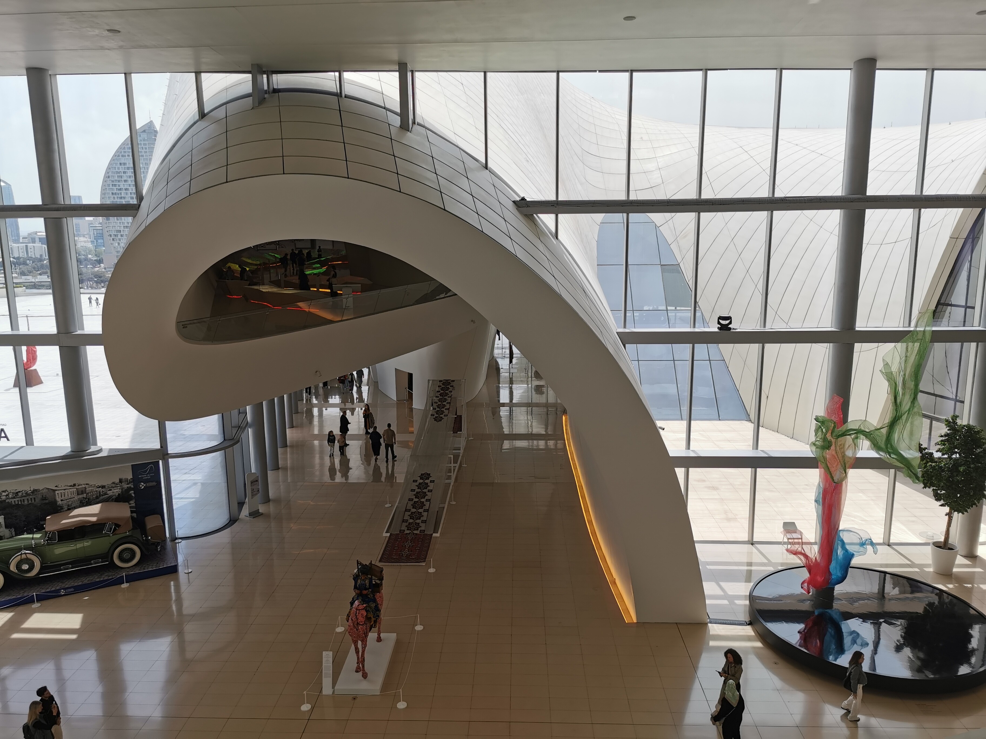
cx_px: 493
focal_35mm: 27
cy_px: 370
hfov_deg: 65.3
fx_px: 769
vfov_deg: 51.4
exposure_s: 1/1757
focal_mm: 5.56
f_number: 1.6
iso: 50
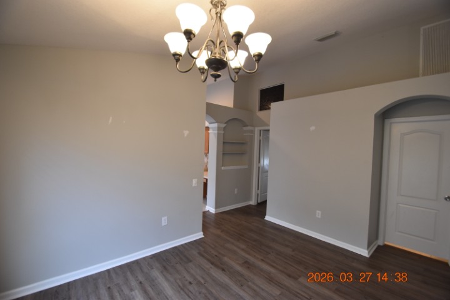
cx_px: 225
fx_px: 187
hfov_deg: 100.4
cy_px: 150
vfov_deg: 77.3
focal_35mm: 15
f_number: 3.5
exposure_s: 1/60
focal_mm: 10
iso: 800
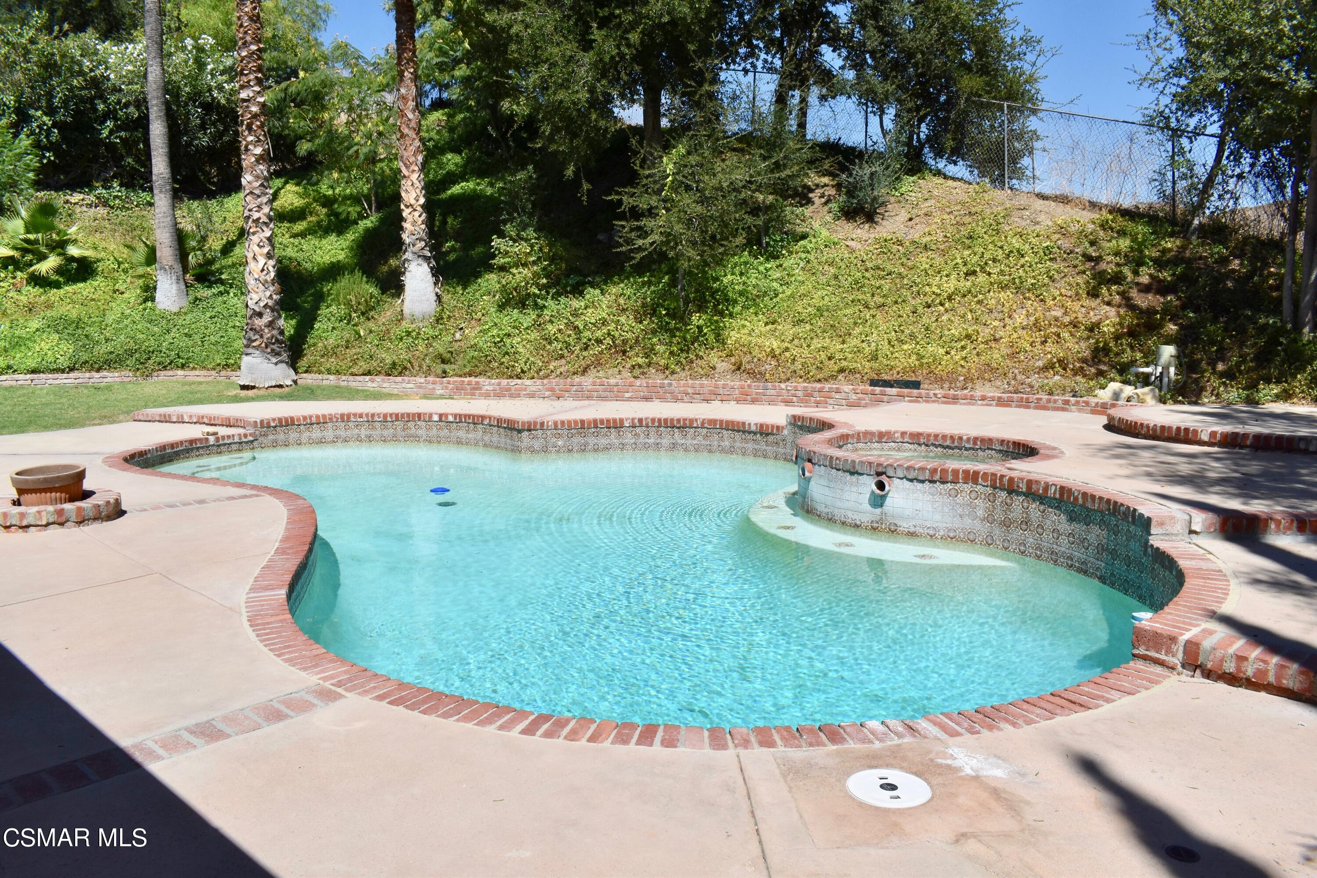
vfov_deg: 47.9
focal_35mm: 27
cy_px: 439
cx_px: 658
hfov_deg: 67.4
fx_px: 988
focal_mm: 18
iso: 400
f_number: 13
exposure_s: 1/640
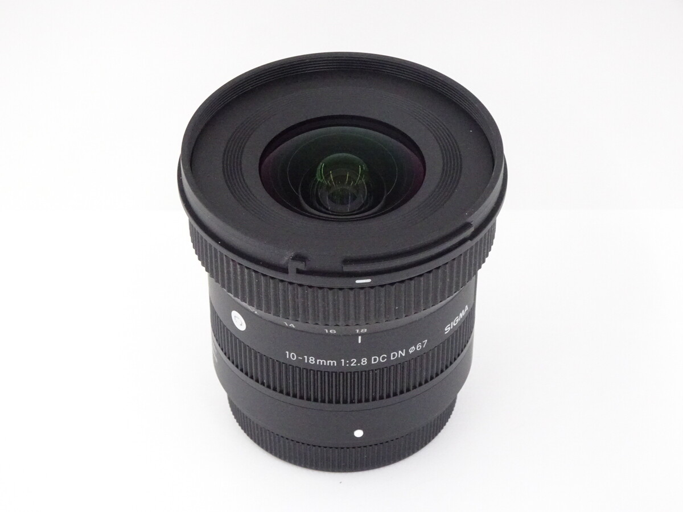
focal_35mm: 102
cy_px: 256
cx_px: 342
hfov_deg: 19.3
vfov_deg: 14.5
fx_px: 2013
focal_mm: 17.49
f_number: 5
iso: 1250
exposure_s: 1/125
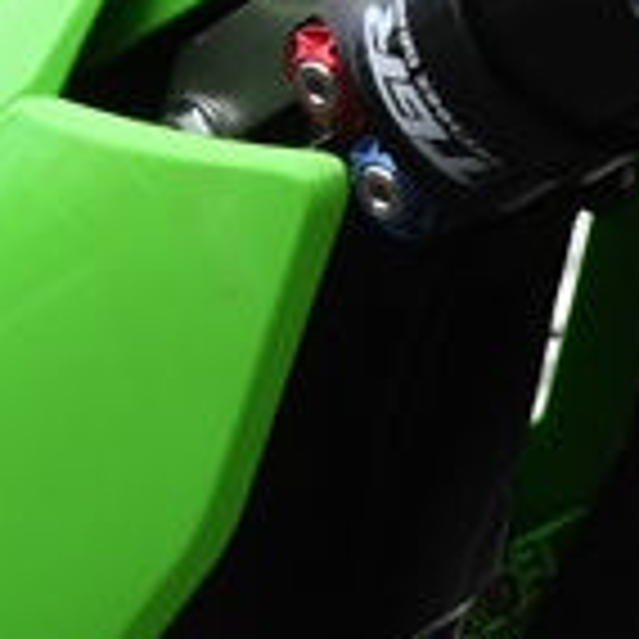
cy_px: 1048
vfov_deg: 4.3
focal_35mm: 402
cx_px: 580
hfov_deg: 4.4
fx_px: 8396
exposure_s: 1/250
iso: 800
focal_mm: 45
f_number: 14
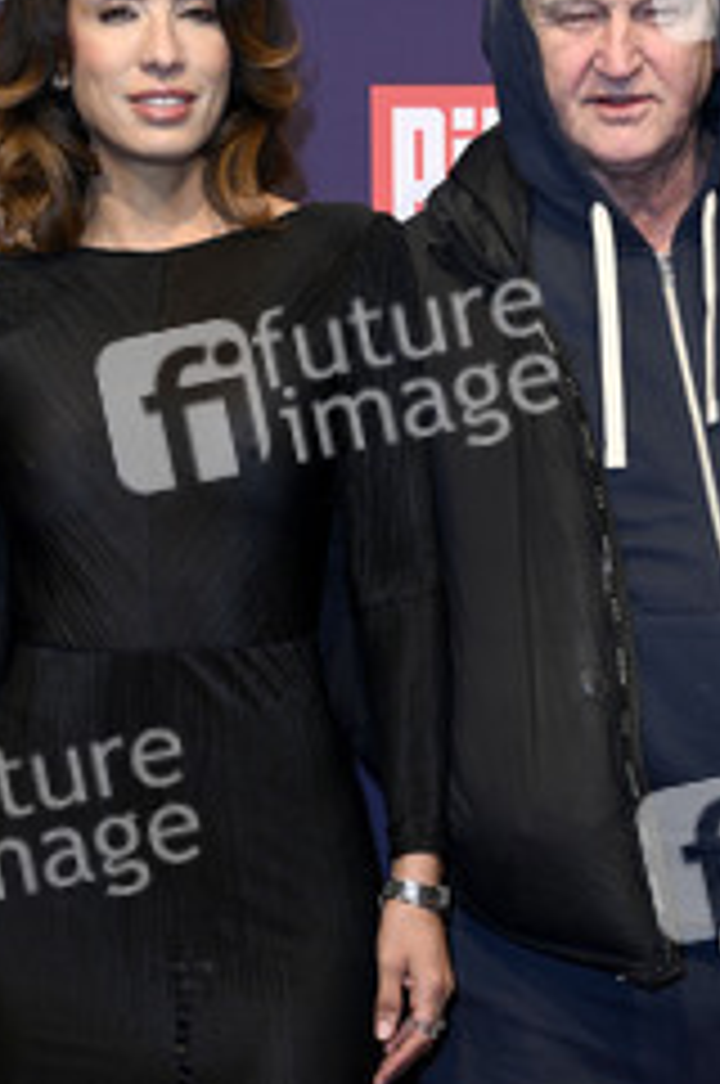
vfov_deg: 21.9
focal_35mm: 93
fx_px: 2798
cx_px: 459
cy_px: 612
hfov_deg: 14.6
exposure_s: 1/250
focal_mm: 56
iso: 500
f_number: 6.3
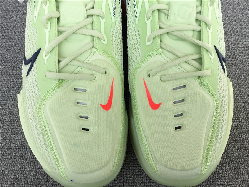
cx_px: 124
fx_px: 223
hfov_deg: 58.4
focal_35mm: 31
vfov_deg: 45.4
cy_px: 94
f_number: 2.4
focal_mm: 3.3
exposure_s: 1/994
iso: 25
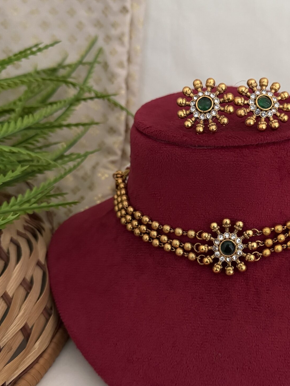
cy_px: 198
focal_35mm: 42
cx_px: 222
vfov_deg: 44.8
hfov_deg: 33.6
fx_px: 469
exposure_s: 1/60
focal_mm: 6.76
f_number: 1.78
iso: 800
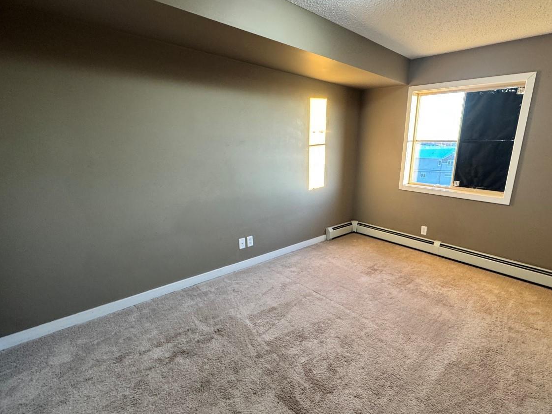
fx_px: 287
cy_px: 217
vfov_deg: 71.5
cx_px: 315
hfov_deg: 87.2
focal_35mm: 18
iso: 200
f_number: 2.2
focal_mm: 2.22
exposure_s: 1/60
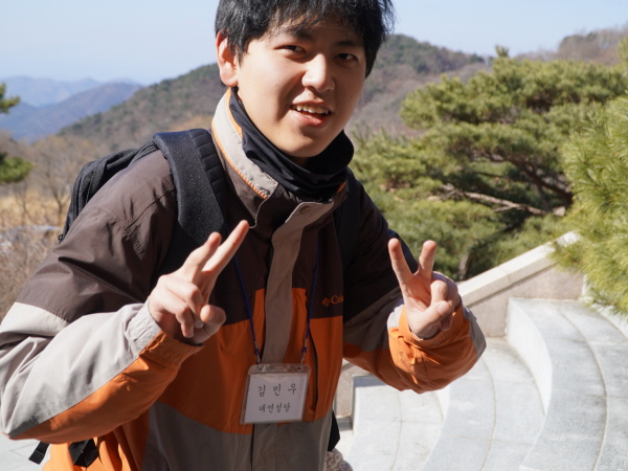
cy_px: 215
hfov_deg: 38.2
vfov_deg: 29.1
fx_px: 907
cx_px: 333
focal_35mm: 50
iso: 100
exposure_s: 1/640
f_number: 4.5
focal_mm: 26
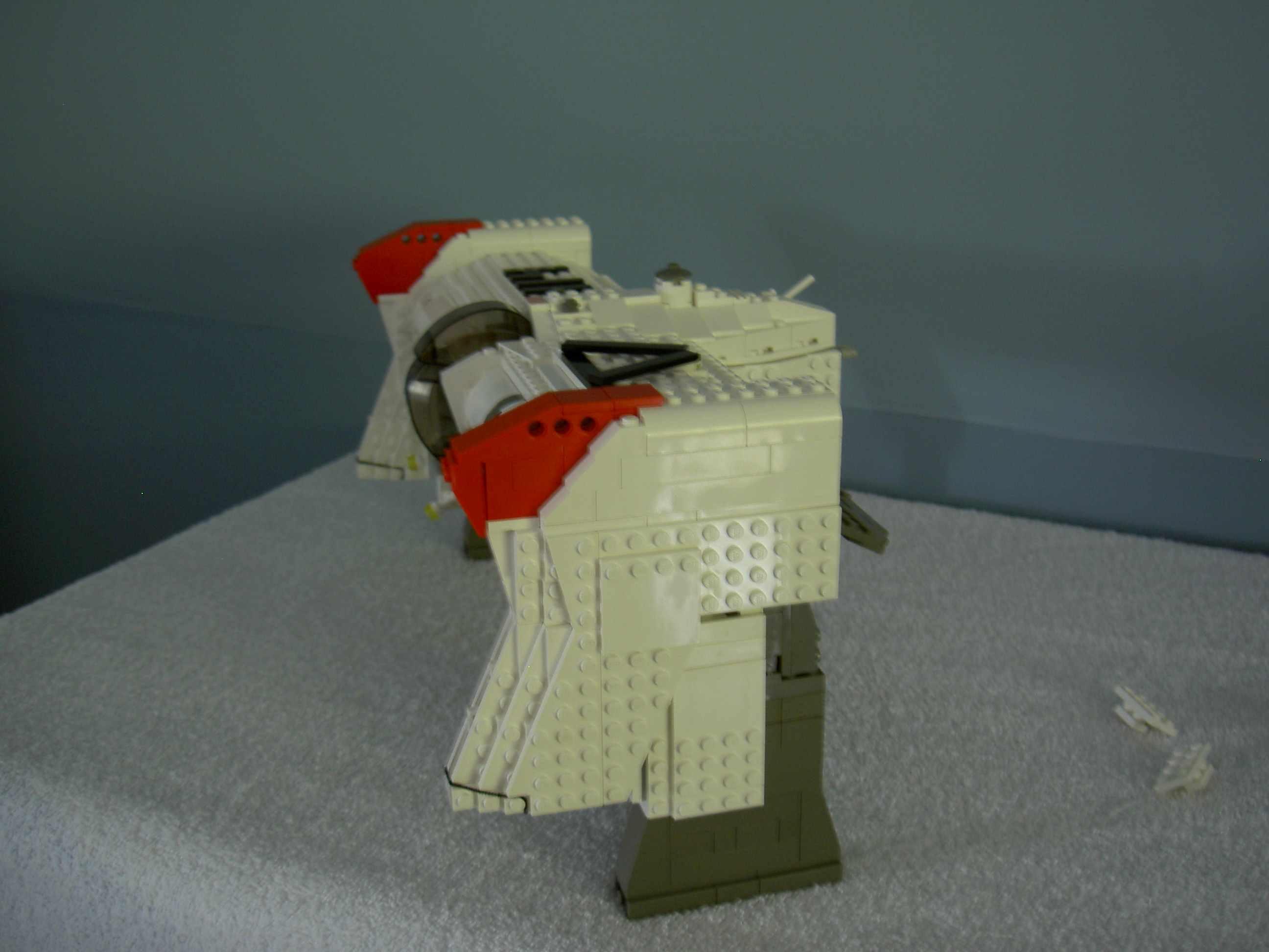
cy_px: 476
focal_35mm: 39
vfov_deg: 36.8
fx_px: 1430
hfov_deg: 47.9
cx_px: 634
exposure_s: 1/8
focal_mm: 8
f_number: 2.8
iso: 100
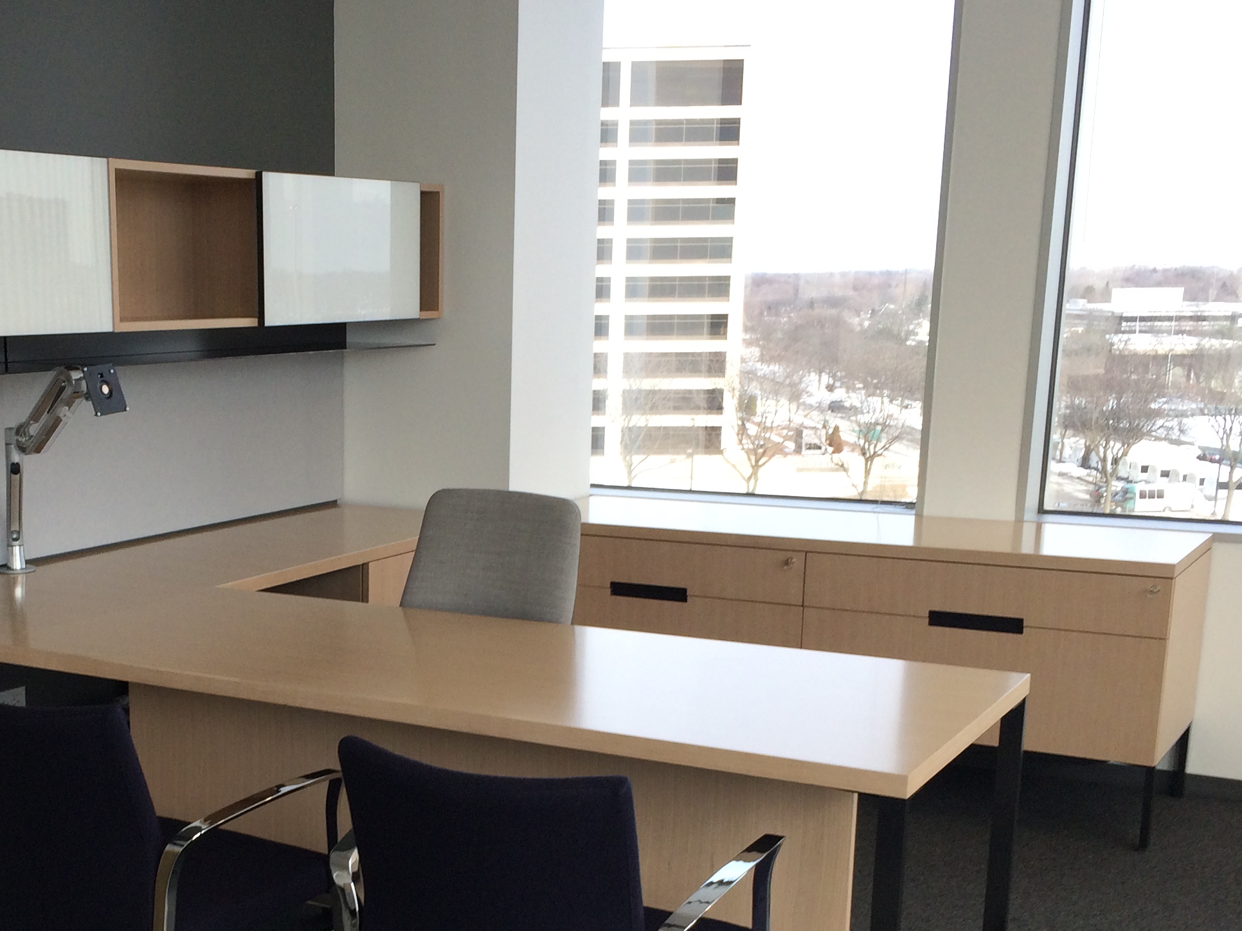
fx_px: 1758
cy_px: 704
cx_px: 356
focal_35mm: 49
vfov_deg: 29.2
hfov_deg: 38.2
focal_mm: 4.15
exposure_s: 1/120
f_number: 2.2
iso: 50
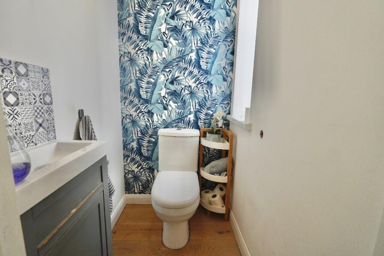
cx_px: 192
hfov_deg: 95.0
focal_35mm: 16
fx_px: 176
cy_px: 128
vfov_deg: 72.1
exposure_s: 1/160
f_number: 4
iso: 640
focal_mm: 11
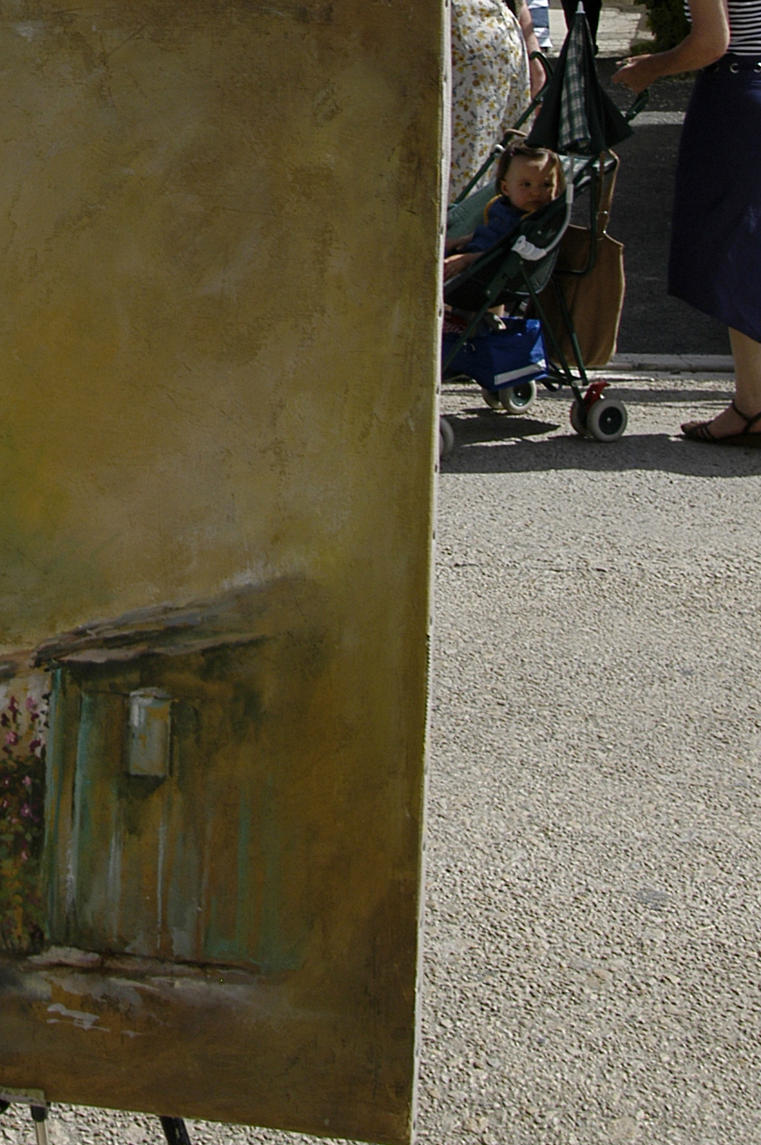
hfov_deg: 16.0
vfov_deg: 23.6
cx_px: -120
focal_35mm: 82
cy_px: -27
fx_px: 2610
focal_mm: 23
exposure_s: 1/400
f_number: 9
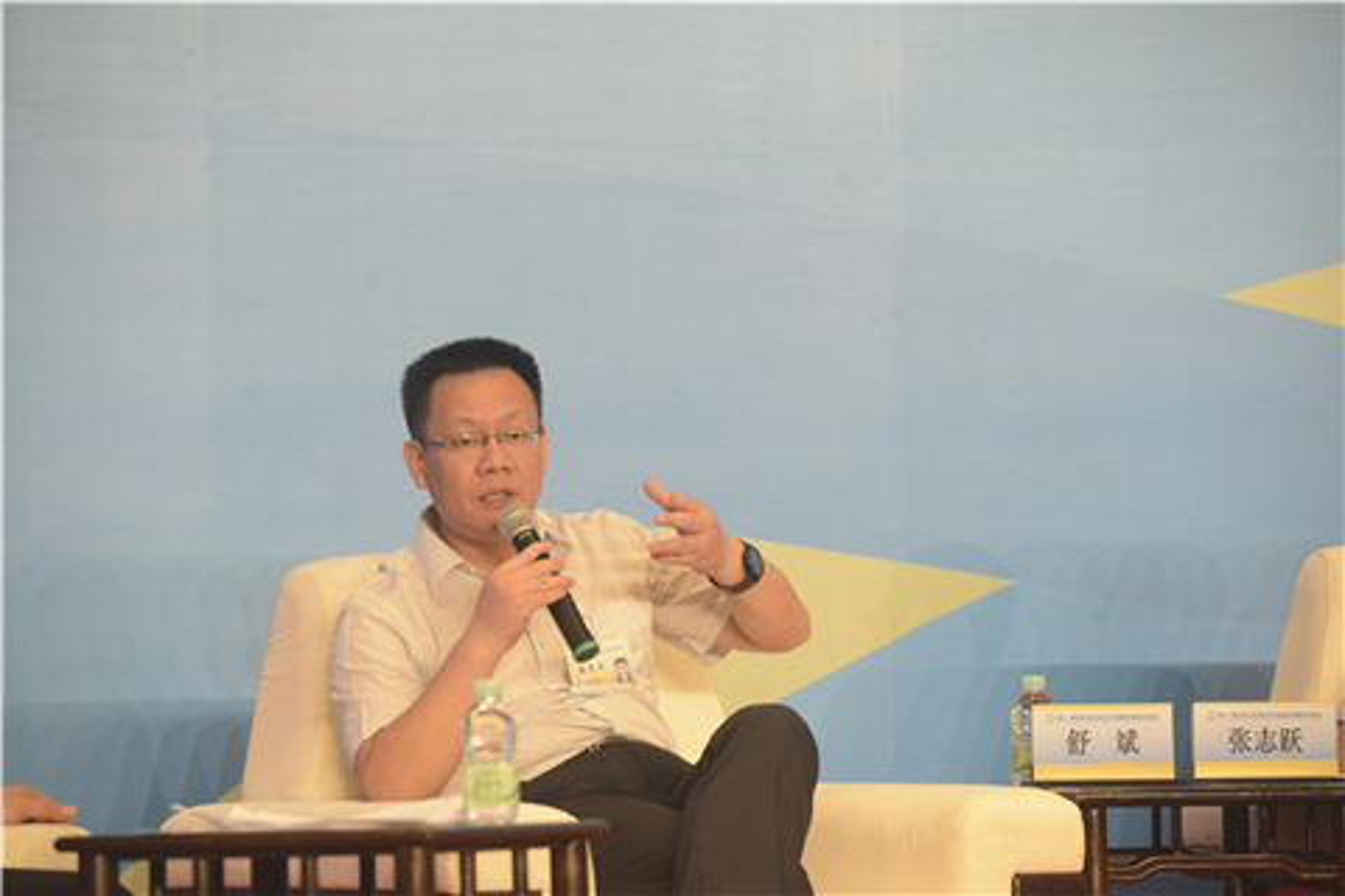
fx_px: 5043
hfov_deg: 15.2
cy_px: 448
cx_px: 672
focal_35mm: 135
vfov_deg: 10.2
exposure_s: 1/160
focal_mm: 135
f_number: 5
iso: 2500
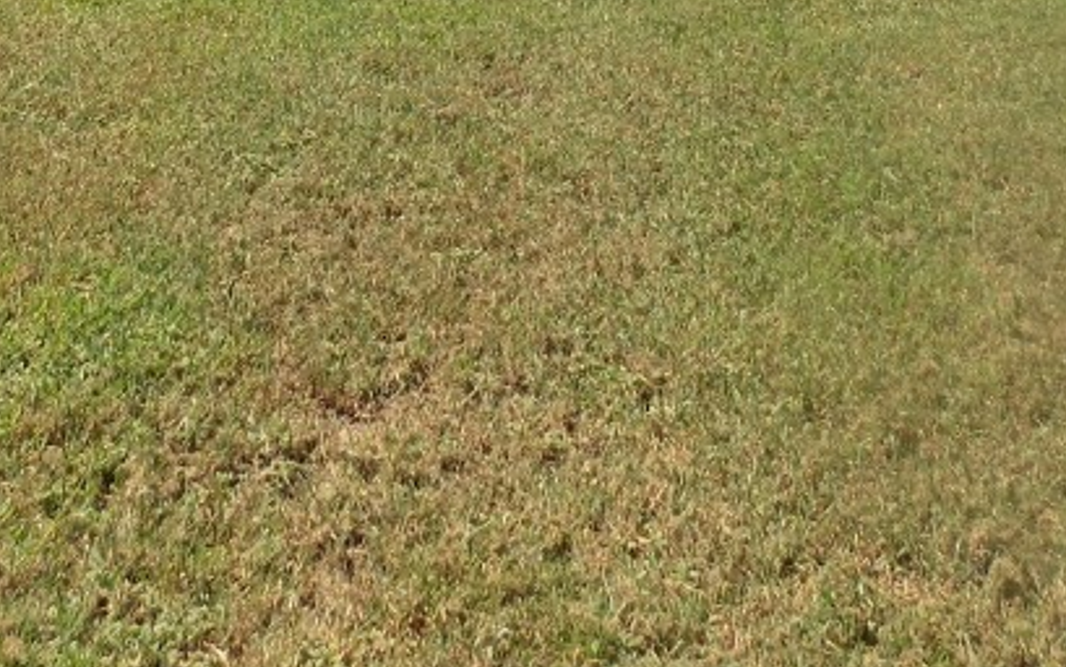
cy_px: -279
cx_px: 448
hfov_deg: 33.4
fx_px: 1773
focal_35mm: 61
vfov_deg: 19.1
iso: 80
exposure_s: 1/800
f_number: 3.1
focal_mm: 4
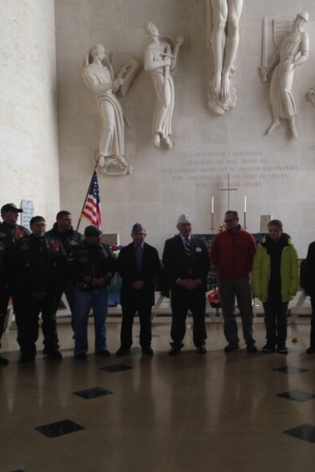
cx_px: 195
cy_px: 236
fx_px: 604
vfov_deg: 42.7
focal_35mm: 46
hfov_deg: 29.1
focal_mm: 4.12
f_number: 2.4
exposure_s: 1/30
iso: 50
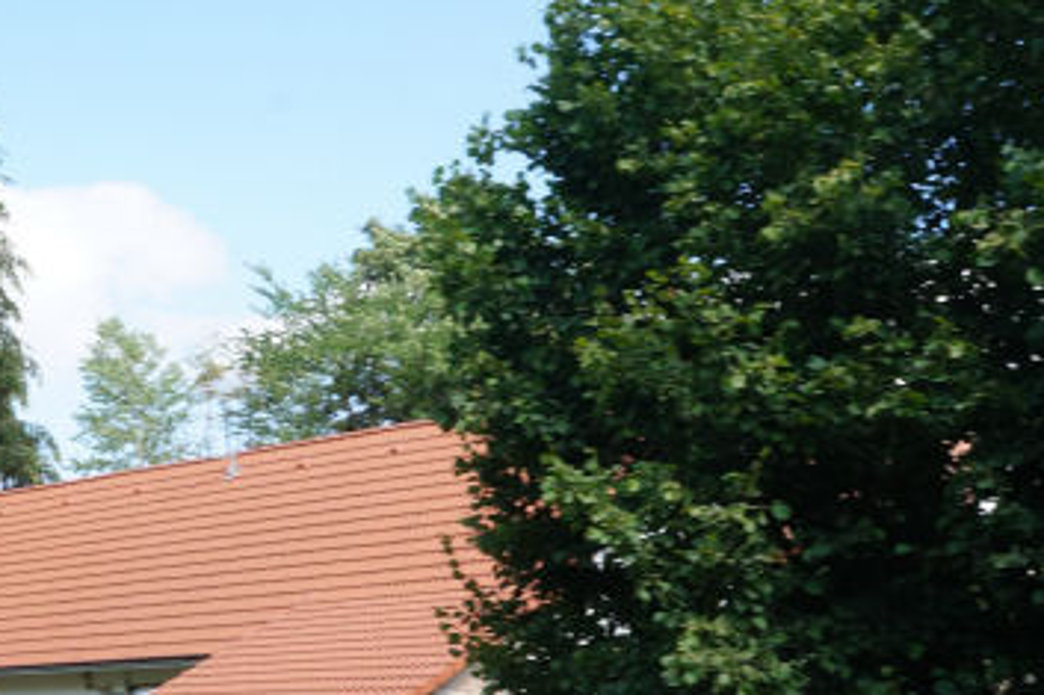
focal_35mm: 69
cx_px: 203
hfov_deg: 28.6
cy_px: 538
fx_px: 2000
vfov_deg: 19.5
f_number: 13
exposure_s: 1/160
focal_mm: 24
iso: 500
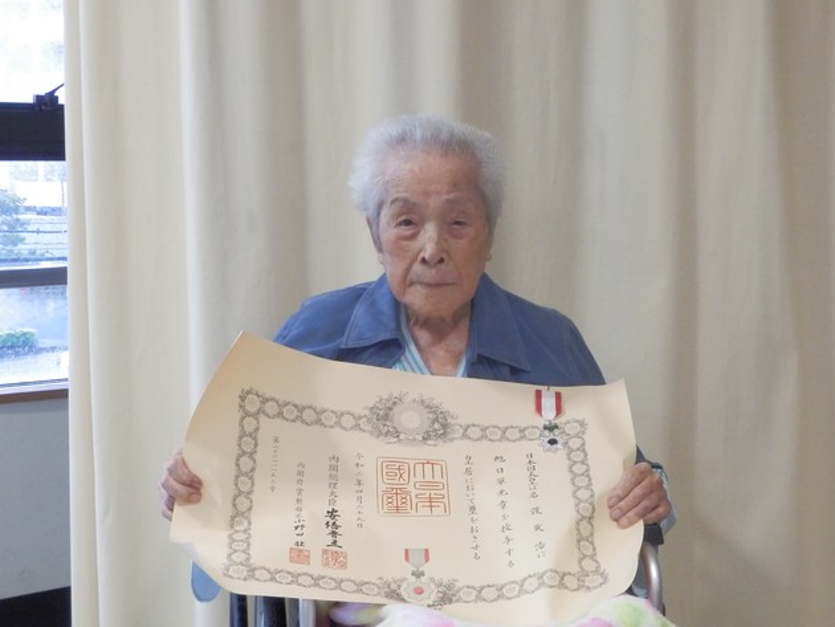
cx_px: 420
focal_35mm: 64
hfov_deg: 30.3
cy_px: 310
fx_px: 1544
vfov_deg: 22.9
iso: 800
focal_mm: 11.1
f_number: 4.6
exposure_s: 1/30
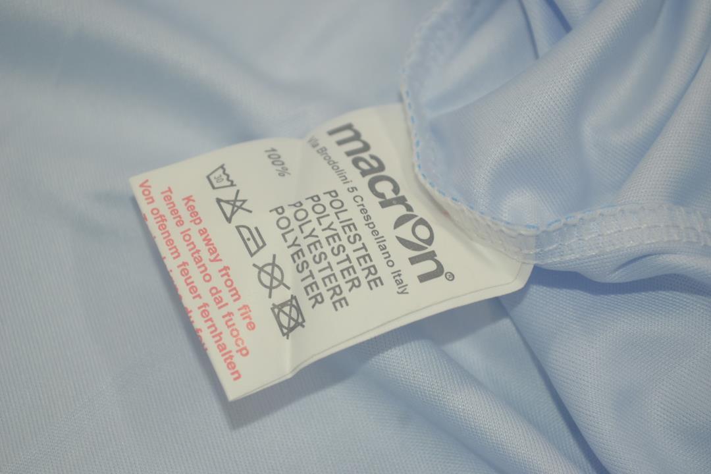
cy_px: 237
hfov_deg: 24.6
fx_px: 1629
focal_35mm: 82
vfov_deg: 16.6
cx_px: 356
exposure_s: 1/100
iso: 200
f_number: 5.6
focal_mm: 55
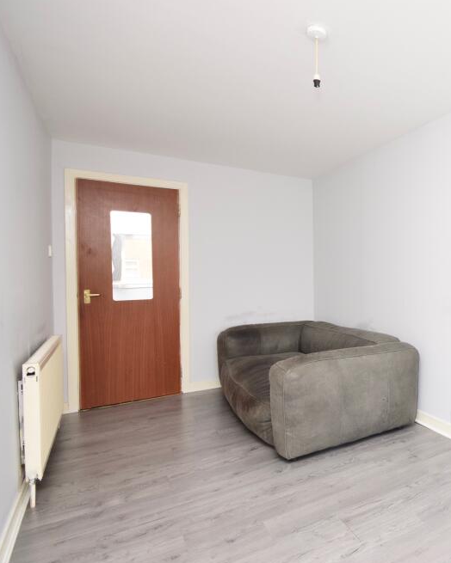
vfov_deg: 75.0
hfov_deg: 54.7
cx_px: 408
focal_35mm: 22
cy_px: 290
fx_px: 367
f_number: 7.1
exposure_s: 1/80
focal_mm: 10
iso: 800
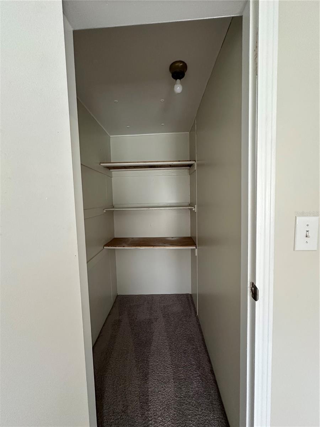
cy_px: 214
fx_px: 173
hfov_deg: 85.7
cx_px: 160
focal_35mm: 14
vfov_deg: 102.1
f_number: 2.2
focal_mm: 2.22
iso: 640
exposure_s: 1/60
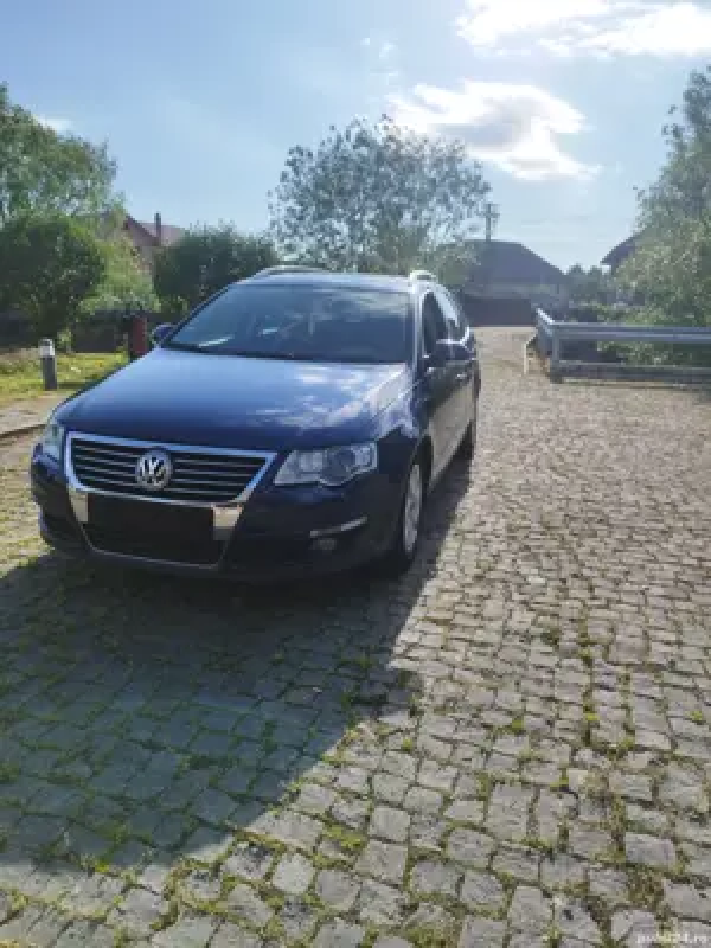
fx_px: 657
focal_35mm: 24
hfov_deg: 56.8
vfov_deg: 71.6
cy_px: 474
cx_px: 356
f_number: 1.89
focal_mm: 5.89
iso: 50
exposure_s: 1/1938
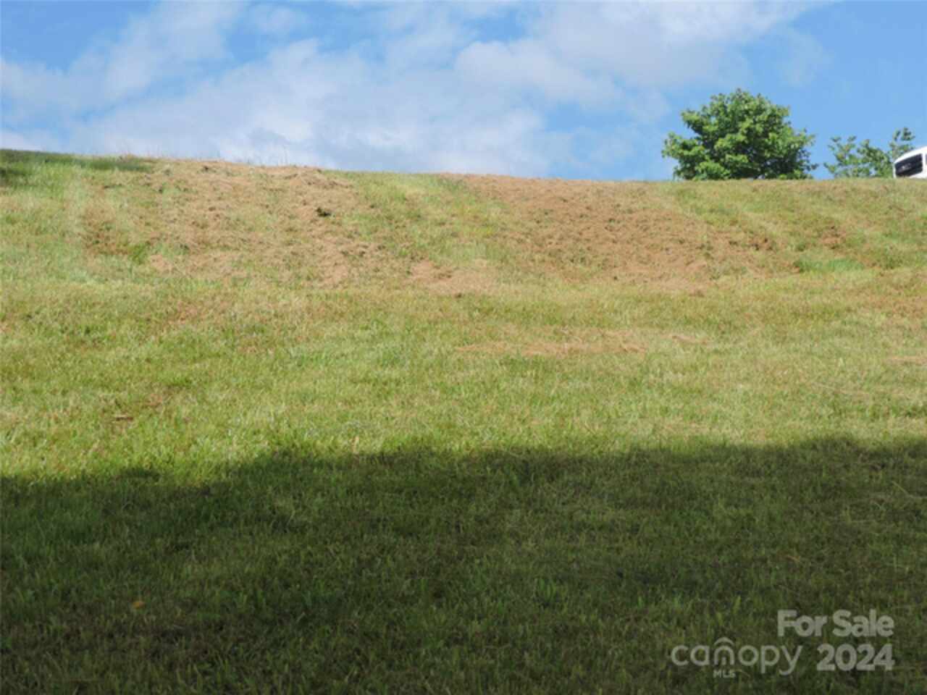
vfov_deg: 19.6
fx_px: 2008
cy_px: 348
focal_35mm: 75
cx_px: 464
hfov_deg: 26.0
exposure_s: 1/800
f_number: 3.9
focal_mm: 13.4
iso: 100
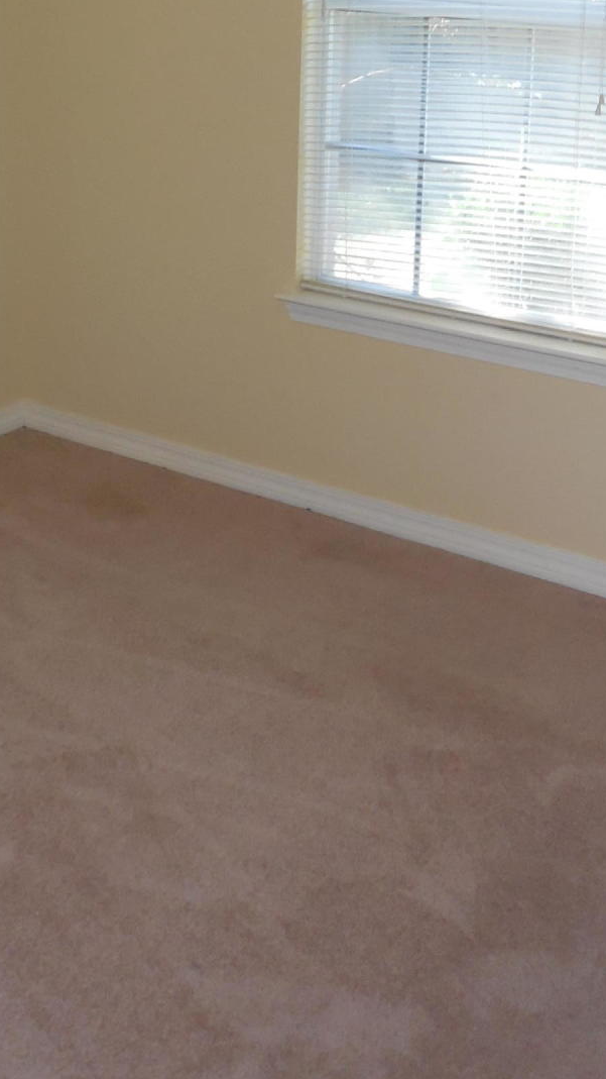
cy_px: 168
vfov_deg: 37.3
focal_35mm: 53
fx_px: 1515
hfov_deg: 22.5
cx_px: 198
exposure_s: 1/25
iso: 320
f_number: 3.5
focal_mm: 4.6
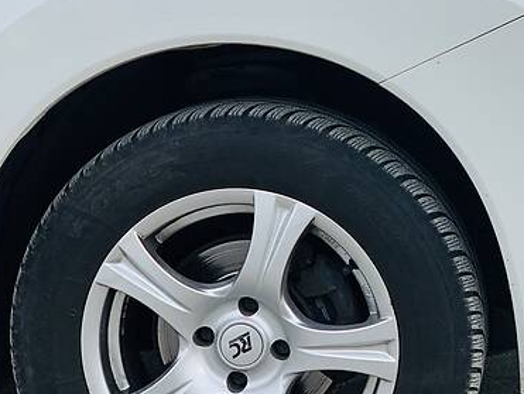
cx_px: 479
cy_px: 120
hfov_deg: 17.3
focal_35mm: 112
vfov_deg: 13.2
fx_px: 1697
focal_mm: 6
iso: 16
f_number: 2.4
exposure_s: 1/727
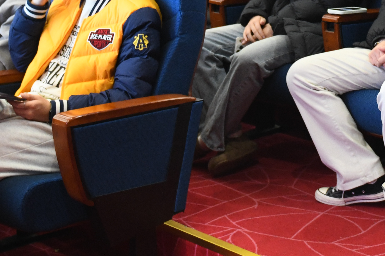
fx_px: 1059
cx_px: 340
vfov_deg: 13.0
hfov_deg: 20.2
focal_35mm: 99
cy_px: -132
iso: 1800
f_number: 2.8
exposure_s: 1/80
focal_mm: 26
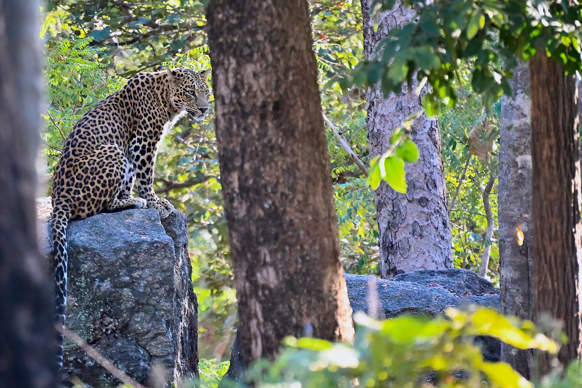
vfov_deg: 3.4
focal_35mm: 400
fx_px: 6466
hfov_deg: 5.2
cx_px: 291
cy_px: 194
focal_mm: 400
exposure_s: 1/250
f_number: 6.3
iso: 1800
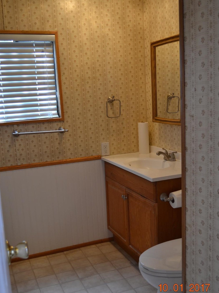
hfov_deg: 36.0
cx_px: 111
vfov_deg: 46.8
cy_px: 155
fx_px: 337
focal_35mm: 40
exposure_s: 1/50
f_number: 4
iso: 400
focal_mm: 24
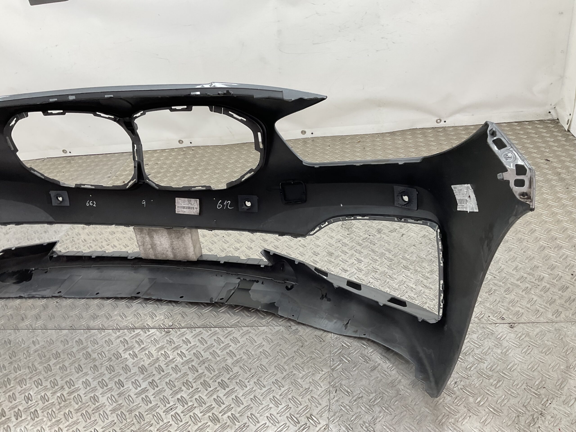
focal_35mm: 29
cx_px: 288
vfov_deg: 48.2
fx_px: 483
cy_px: 216
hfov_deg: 61.7
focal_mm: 3
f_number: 1.8
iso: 32
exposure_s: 1/100
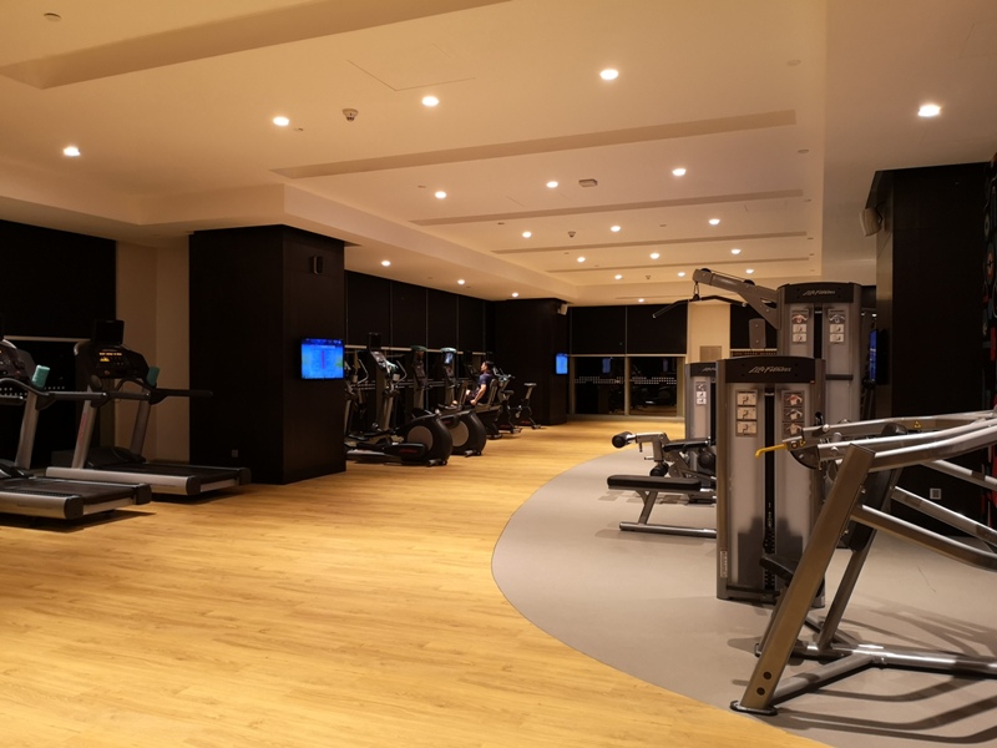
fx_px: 778
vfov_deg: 51.4
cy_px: 374
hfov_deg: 65.3
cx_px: 498
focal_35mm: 27
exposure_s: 1/33.3
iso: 320
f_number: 1.8
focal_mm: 3.95
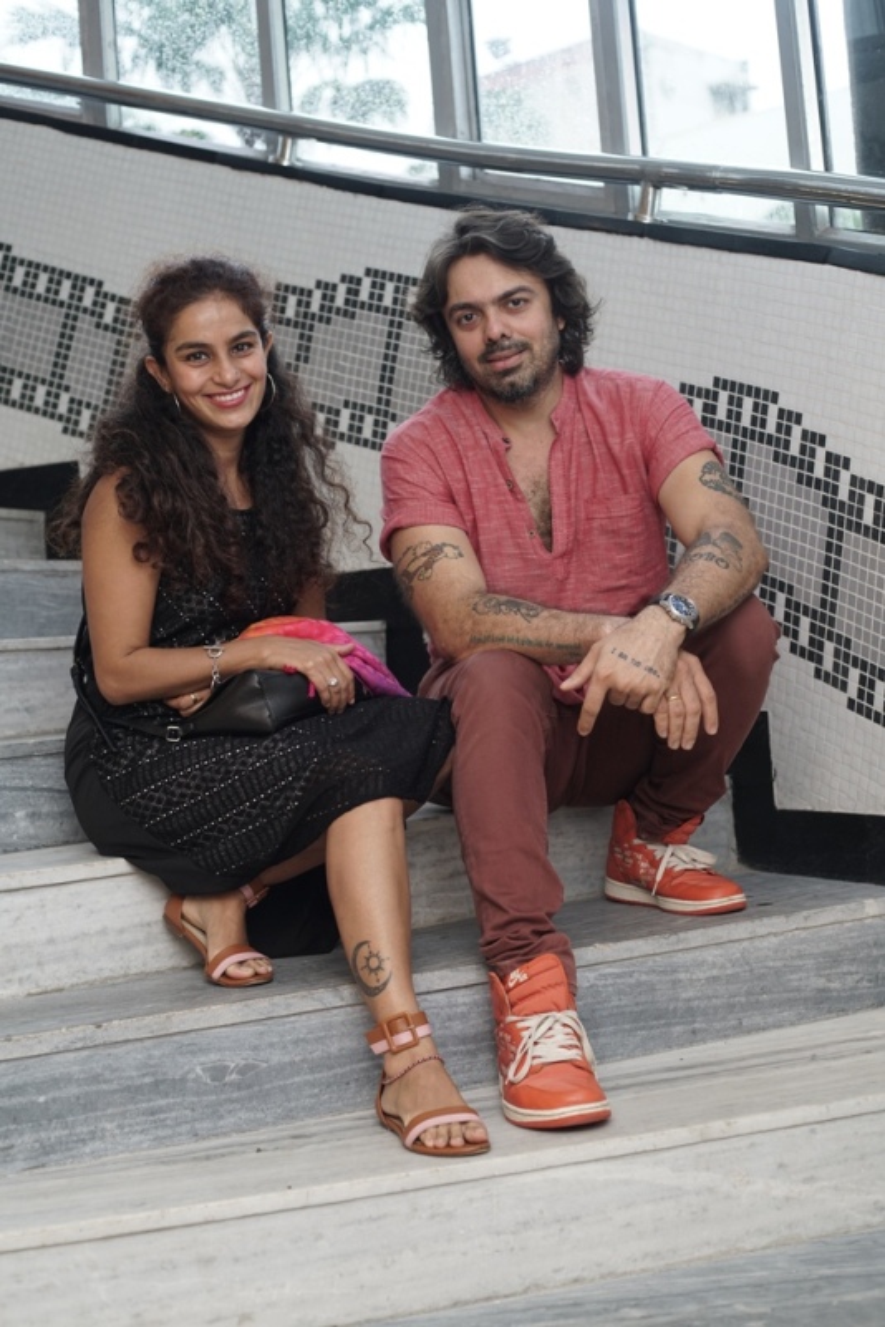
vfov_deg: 39.6
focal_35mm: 50
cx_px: 442
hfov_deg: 27.0
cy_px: 664
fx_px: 1842
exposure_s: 1/125
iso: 500
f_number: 4
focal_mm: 50
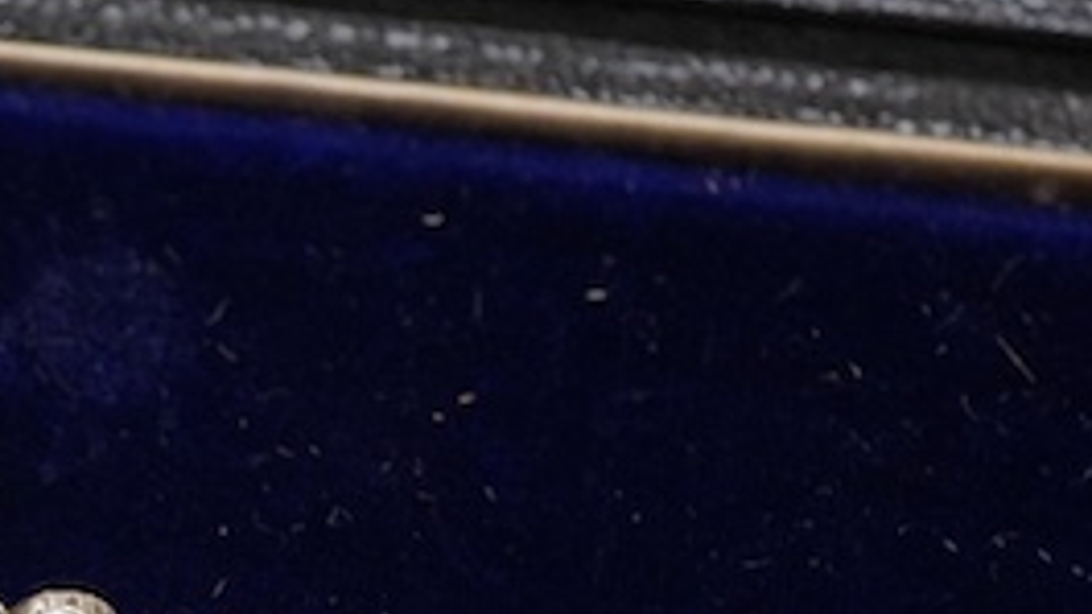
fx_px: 4632
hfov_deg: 12.7
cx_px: -548
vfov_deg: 7.5
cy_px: 705
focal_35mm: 160
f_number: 11
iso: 1250
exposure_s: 1/125
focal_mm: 30
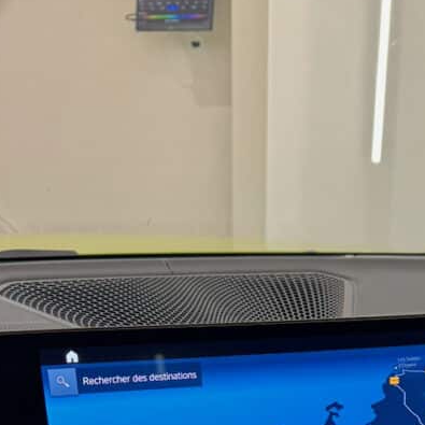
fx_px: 792
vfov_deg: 26.1
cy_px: 539
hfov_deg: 29.6
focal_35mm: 57
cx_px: 317
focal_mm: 6.76
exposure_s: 1/52
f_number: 1.78
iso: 320
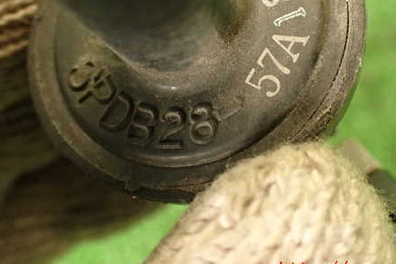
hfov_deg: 43.6
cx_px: 213
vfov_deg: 29.6
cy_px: 81
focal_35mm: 45
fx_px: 495
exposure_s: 1/30
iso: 320
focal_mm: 5.79
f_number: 2.4
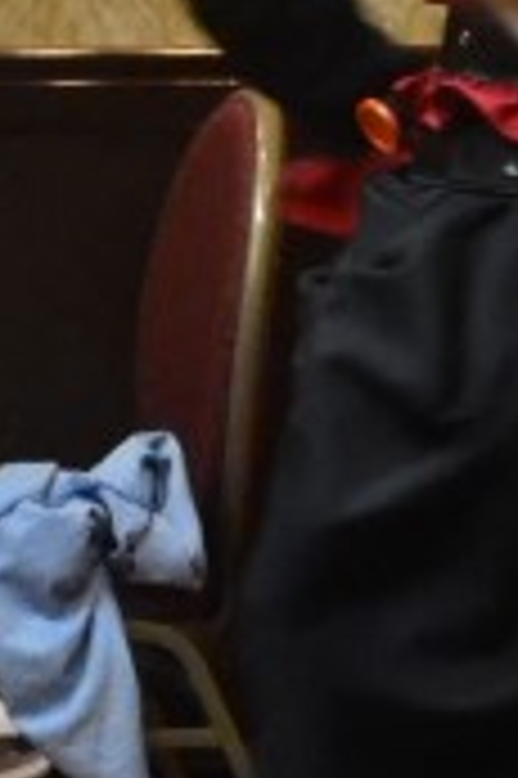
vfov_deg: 7.3
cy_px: 962
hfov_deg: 4.9
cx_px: 784
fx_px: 6055
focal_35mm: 280
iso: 3200
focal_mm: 28
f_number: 4.5
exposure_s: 1/30
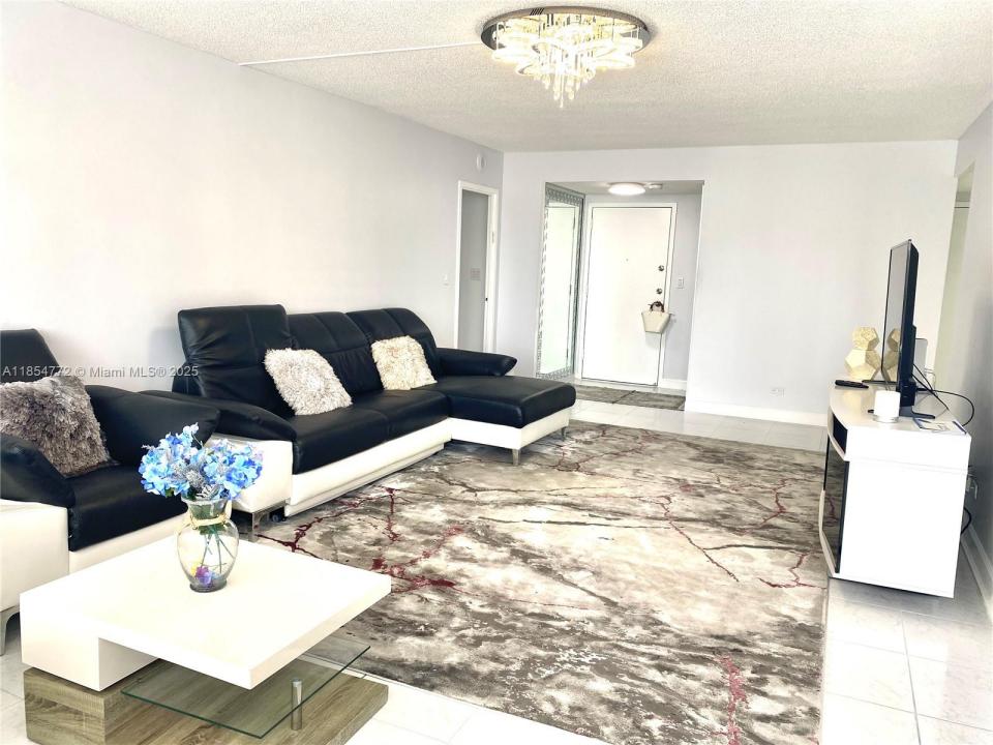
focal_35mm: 26
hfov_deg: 67.3
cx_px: 496
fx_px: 746
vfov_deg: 53.1
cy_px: 372
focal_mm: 4.25
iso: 50
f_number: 1.8
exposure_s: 1/120
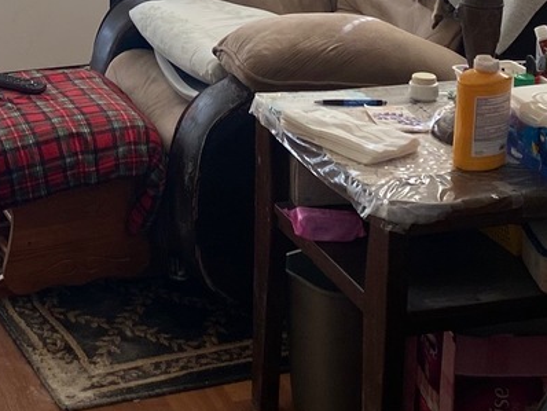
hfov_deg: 20.3
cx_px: 26
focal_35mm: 94
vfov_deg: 15.1
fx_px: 1486
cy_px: -115
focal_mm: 4.25
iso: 50
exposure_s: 1/120
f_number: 1.8
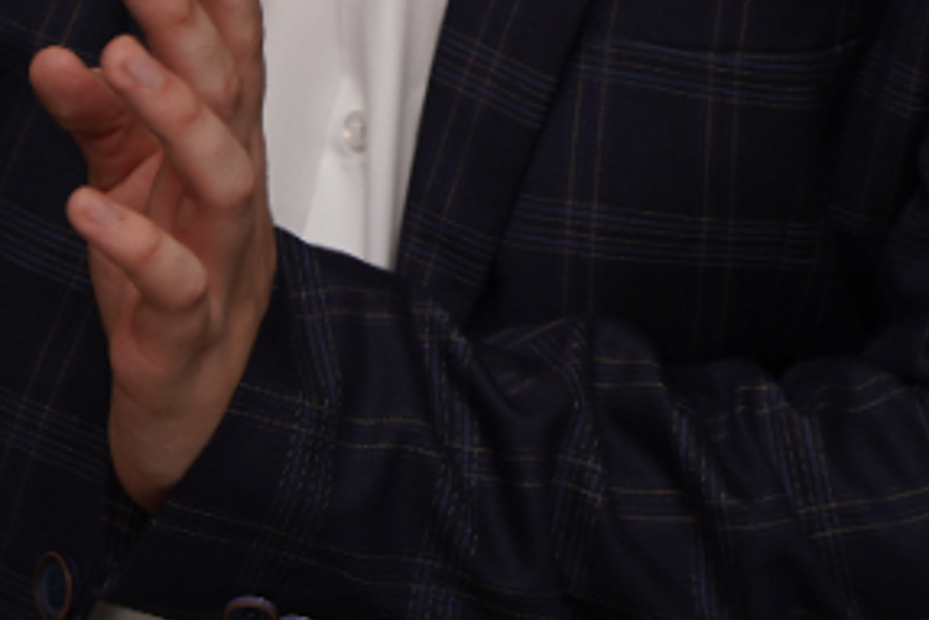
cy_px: -492
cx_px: 49
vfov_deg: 3.0
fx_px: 11979
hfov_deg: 4.4
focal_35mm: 464
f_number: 4
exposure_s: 1/100
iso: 125
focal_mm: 102
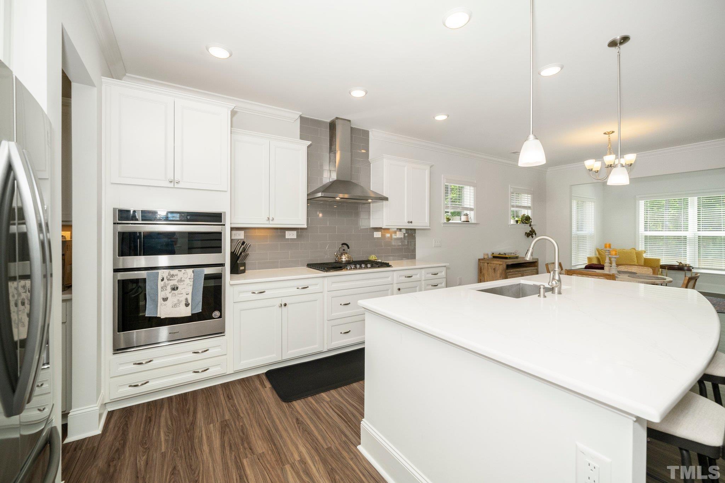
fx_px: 282
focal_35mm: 14
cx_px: 362
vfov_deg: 81.2
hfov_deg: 104.3
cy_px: 242
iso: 640
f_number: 7.1
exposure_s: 1/125
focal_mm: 14
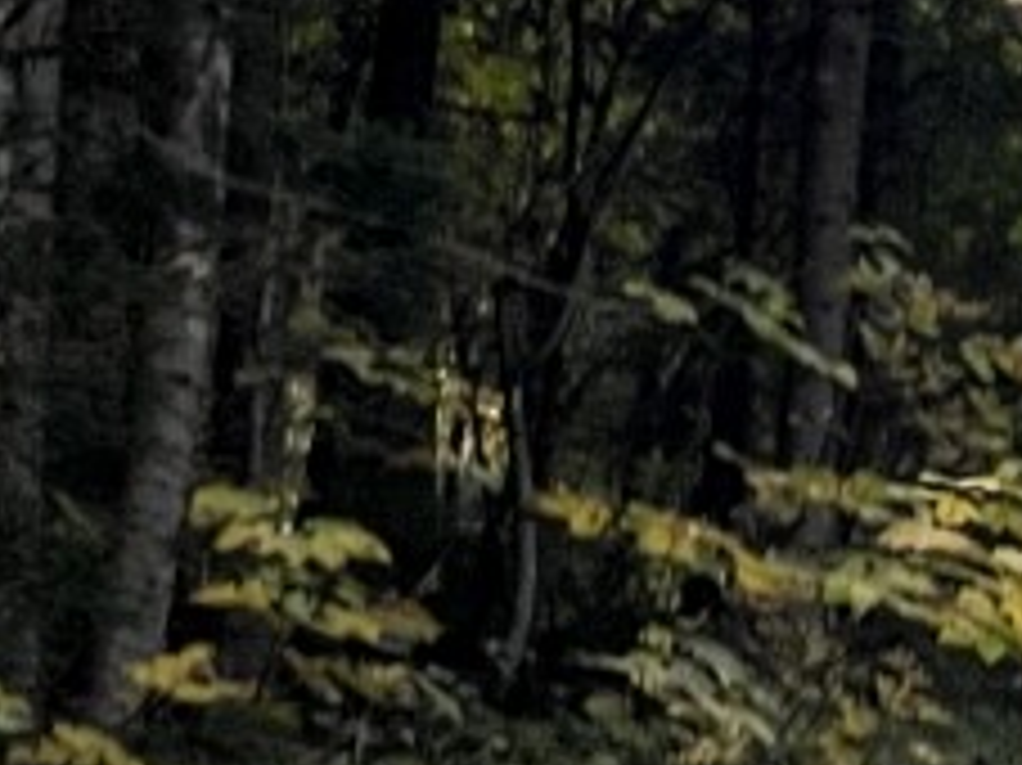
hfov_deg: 5.5
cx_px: 2287
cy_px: 981
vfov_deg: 4.3
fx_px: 10269
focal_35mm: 348
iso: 32
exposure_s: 1/122
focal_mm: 9
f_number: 2.8
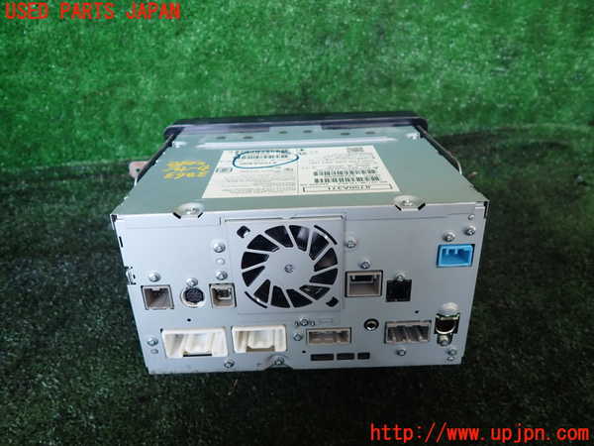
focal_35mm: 25
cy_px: 223
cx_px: 297
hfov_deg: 69.4
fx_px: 429
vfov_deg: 54.9
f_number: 2
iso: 125
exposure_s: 1/60
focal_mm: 4.5
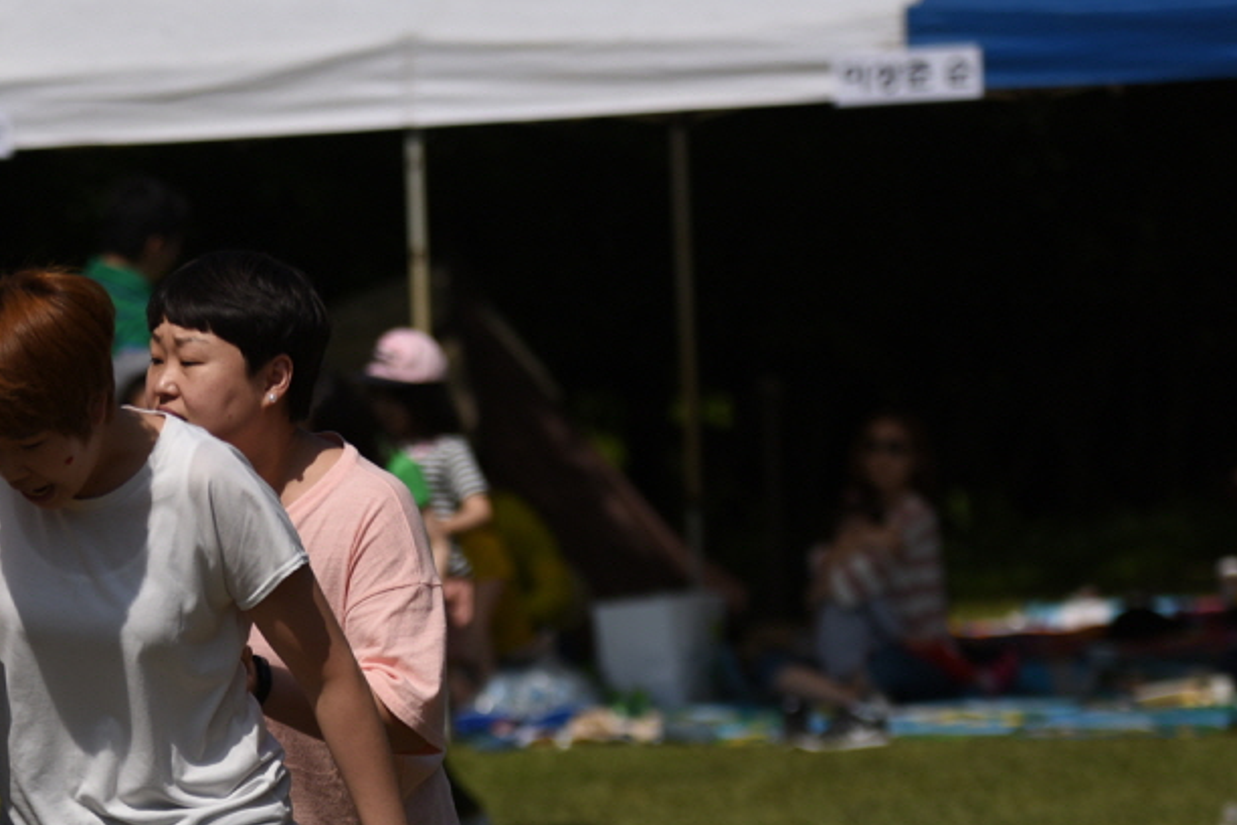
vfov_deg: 5.4
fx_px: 8761
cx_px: 127
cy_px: 745
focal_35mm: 255
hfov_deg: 8.1
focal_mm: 122
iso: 100
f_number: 2.8
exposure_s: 1/5000
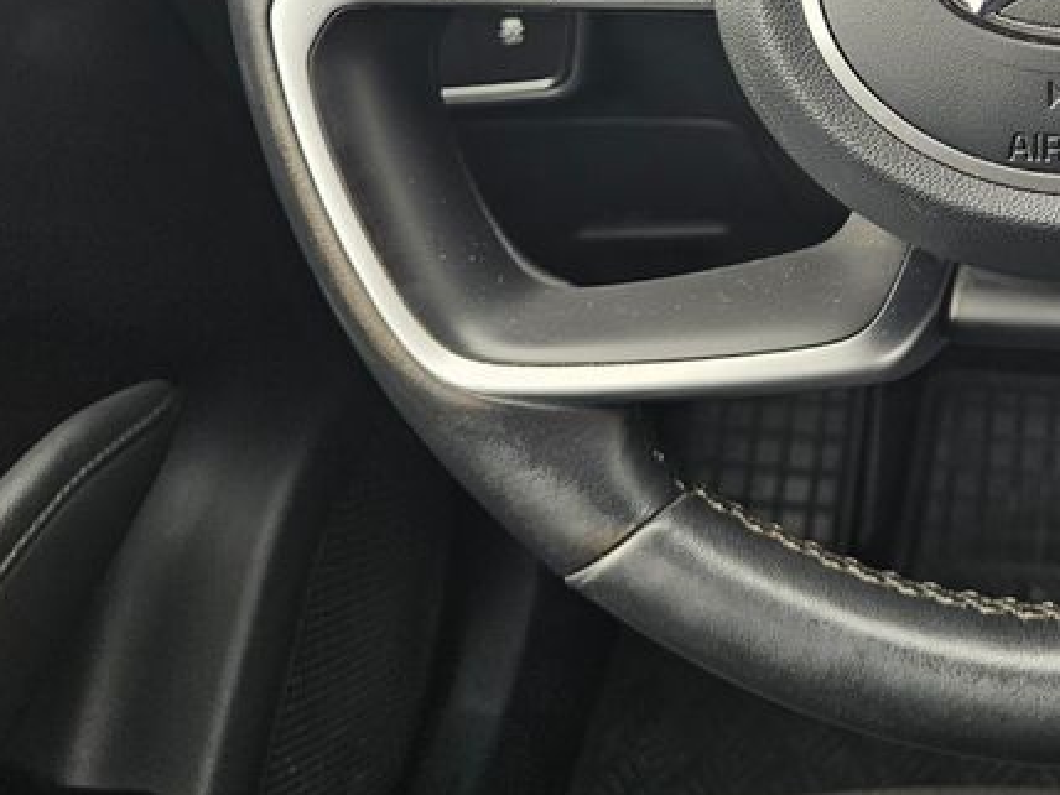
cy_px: -134
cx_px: 1060
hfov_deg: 32.2
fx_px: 1684
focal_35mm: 55
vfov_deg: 24.3
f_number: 1.7
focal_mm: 6.3
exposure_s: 1/190
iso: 50
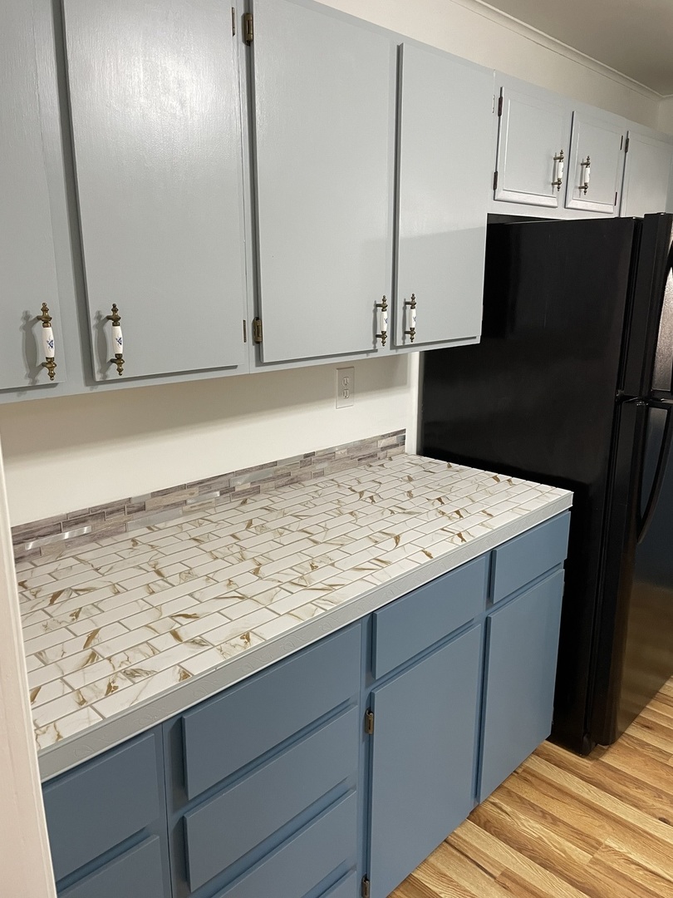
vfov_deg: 67.3
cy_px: 449
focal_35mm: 26
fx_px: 674
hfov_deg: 53.1
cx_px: 336
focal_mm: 4.2
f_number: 1.6
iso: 160
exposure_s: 1/60
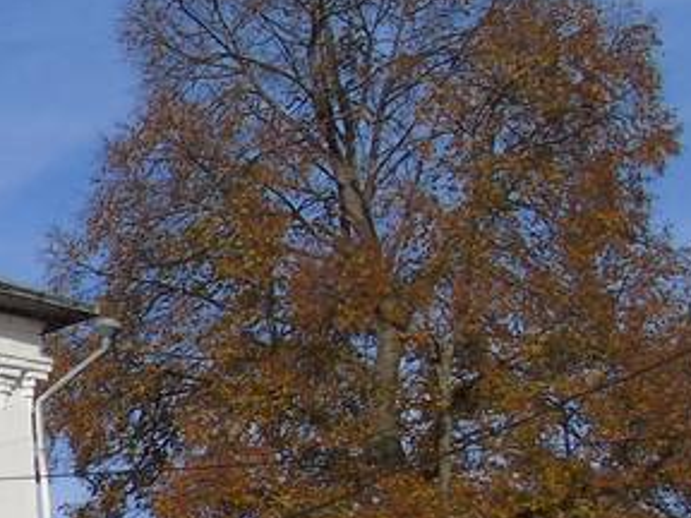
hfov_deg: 13.9
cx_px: -679
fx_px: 2415
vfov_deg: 12.2
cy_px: 415
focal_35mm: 121
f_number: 4.2
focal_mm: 5.2
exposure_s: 1/1000
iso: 80
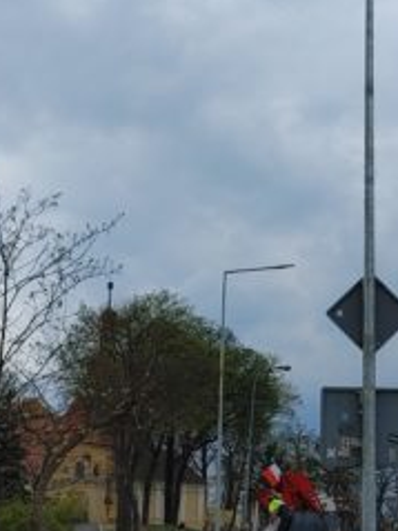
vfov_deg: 24.1
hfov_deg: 18.0
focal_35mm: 81
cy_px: 202
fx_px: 1243
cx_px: 321
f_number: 1.8
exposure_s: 1/1852
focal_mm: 4.81
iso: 50
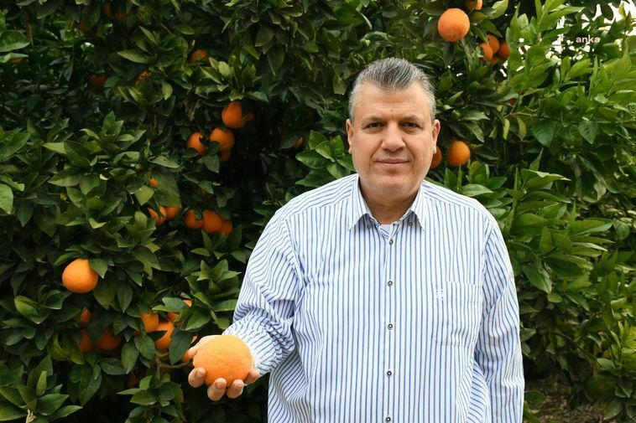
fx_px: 795
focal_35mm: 45
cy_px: 212
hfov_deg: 43.6
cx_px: 318
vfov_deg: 29.9
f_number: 7.1
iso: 640
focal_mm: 30
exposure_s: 1/200
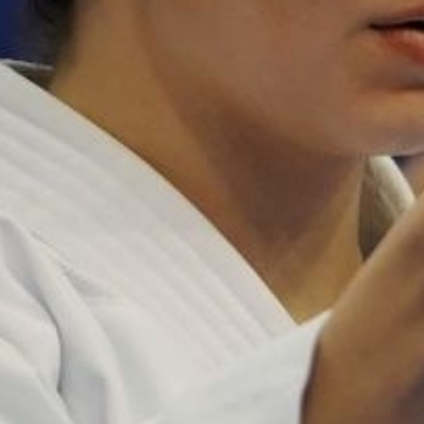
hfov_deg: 0.8
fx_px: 31277
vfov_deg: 0.8
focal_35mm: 2257
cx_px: 332
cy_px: 328
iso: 1000
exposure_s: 1/500
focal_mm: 200
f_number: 2.8
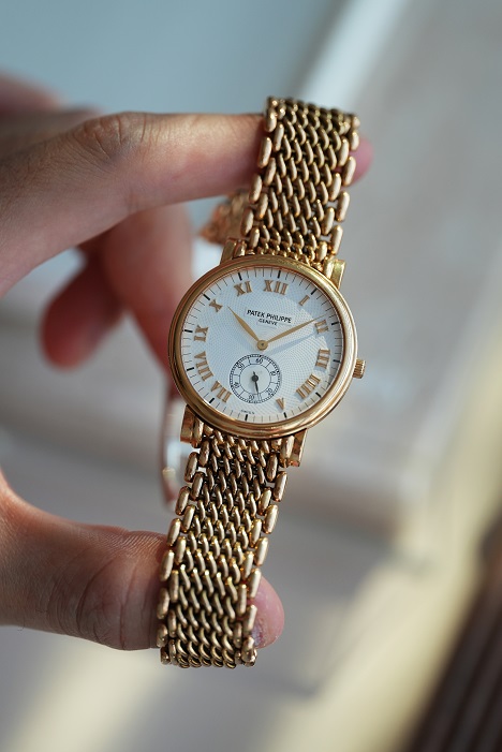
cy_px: 376
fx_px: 2194
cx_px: 251
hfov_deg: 13.1
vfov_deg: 19.4
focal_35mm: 105
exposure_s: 1/250
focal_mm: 105
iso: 800
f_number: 2.8
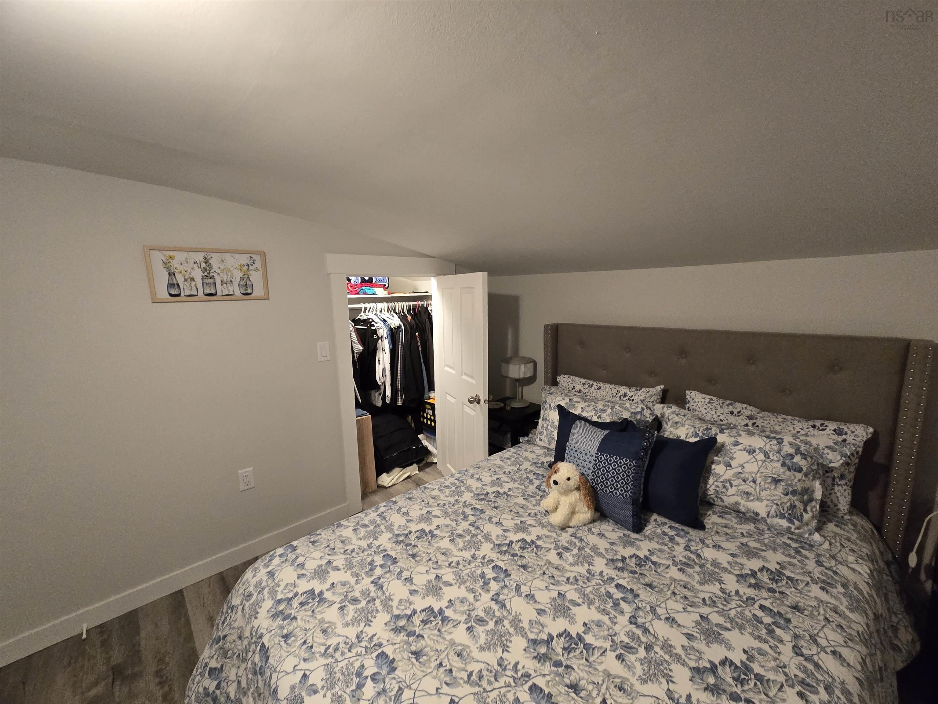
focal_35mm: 13
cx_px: 469
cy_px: 352
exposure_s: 1/60
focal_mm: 2.2
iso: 800
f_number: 2.2
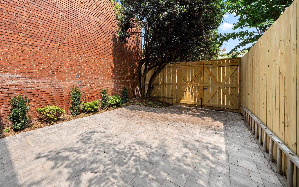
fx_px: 106
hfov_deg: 109.3
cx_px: 143
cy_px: 82
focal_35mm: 13
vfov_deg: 82.5
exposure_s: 1/400
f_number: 4.5
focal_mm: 12
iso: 200
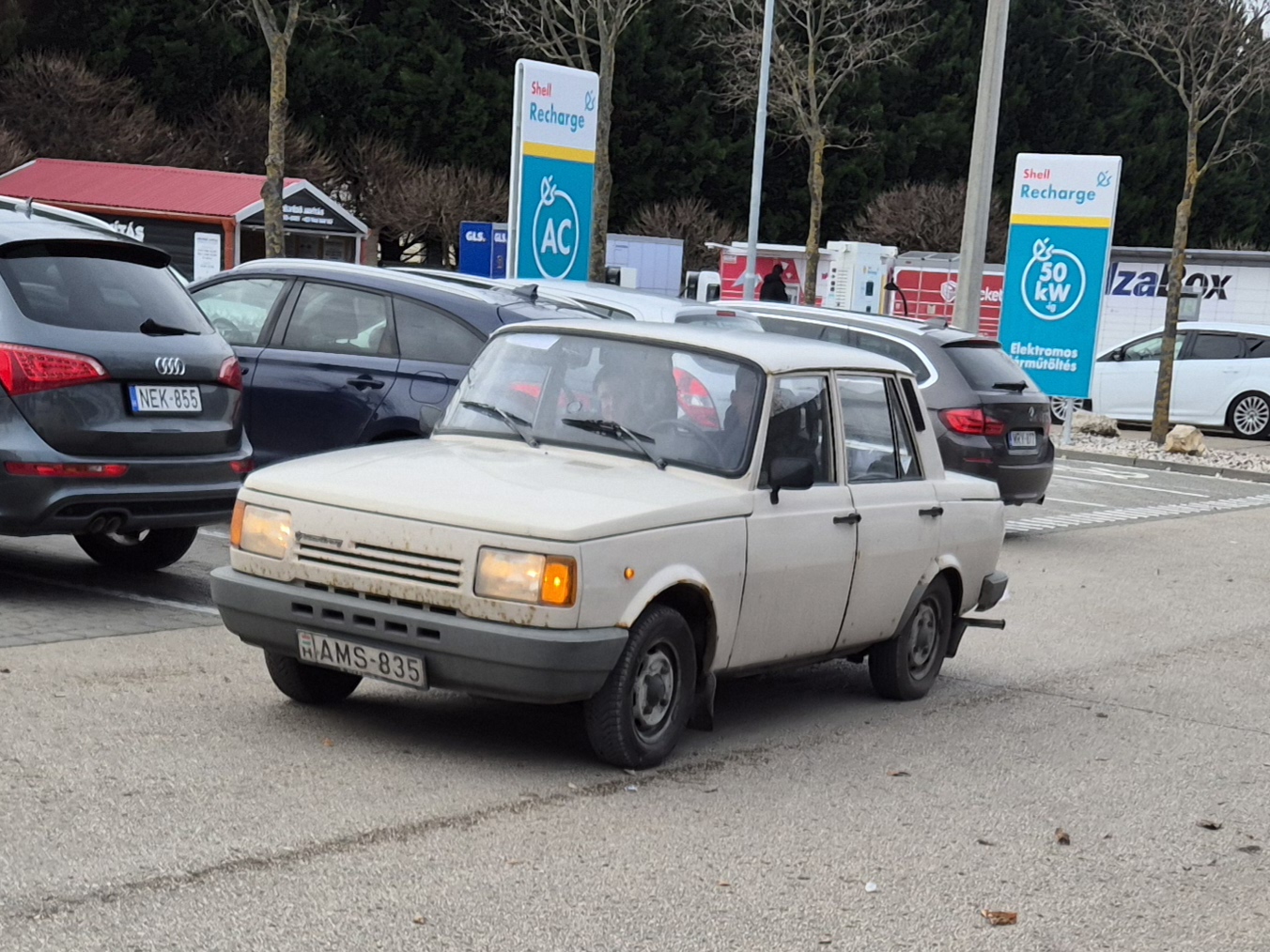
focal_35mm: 23
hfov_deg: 73.9
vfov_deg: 58.9
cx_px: 635
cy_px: 476
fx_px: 844
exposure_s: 1/769
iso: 25
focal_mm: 5.4
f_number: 1.8
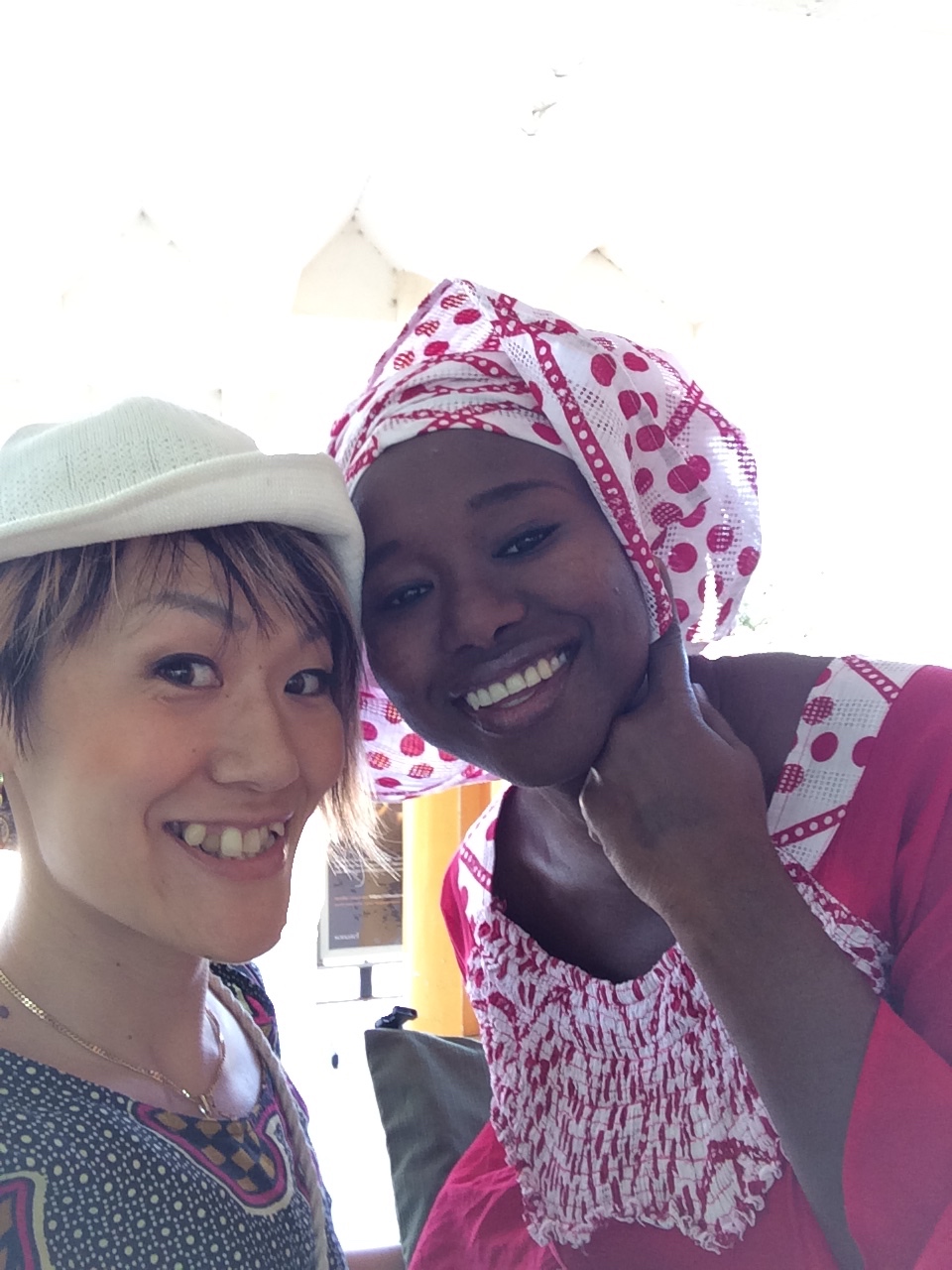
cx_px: 476
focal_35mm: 31
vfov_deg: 58.4
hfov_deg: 45.4
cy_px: 635
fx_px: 1137
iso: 64
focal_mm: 2.15
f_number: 2.4
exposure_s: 1/60
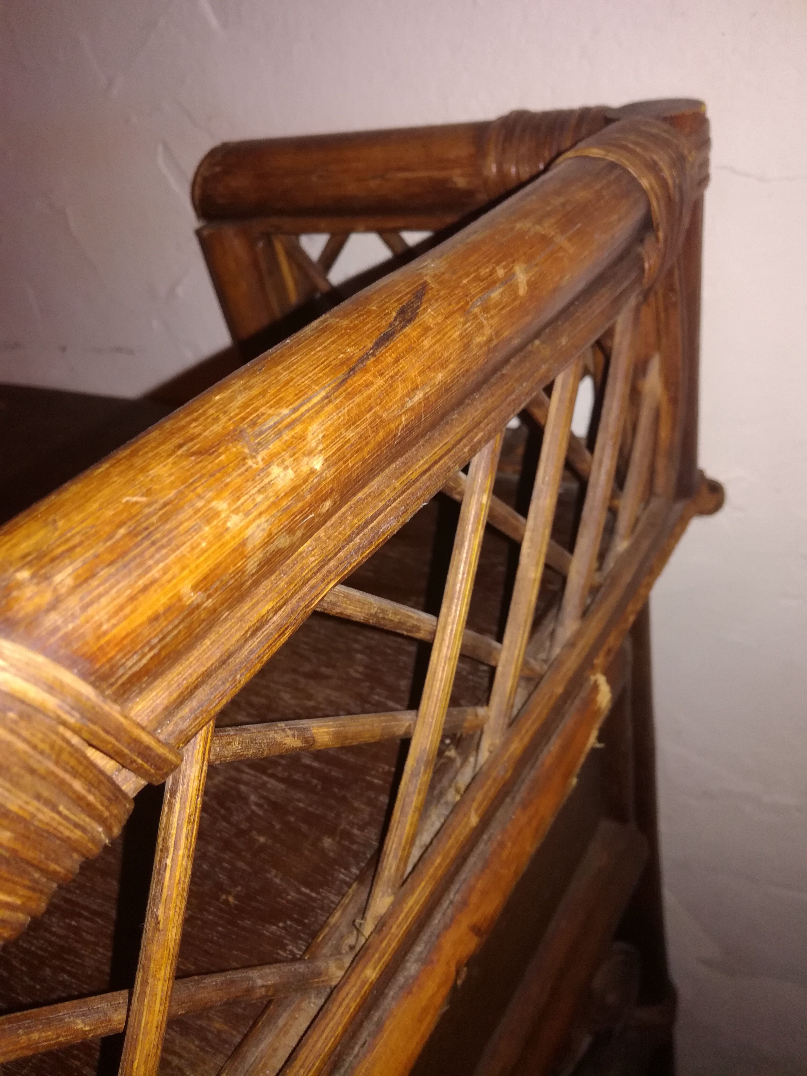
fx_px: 839
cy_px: 538
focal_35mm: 27
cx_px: 404
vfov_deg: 65.3
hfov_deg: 51.4
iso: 80
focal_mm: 3.79
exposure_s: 1/33.3
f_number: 2
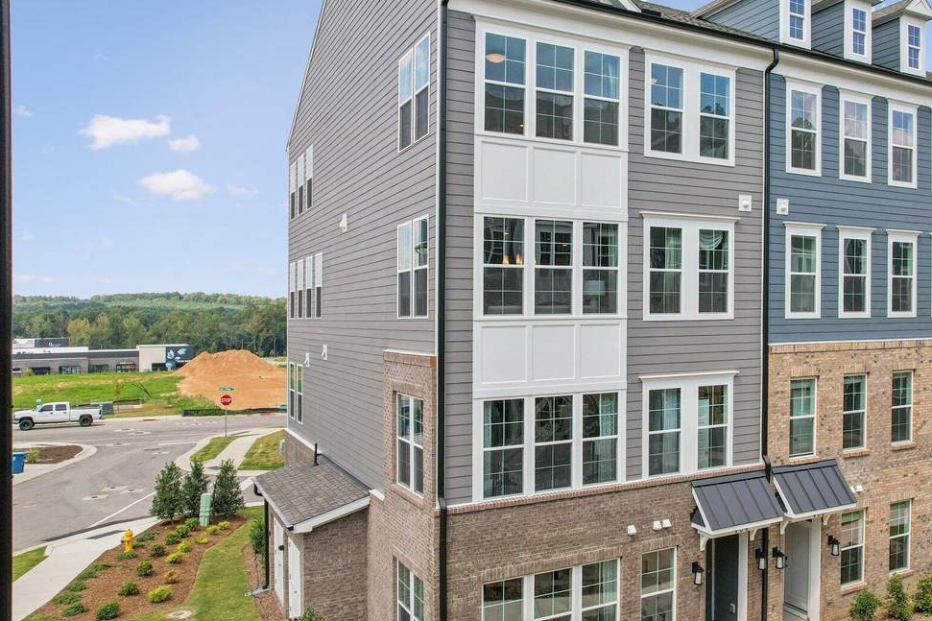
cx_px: 597
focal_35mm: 29
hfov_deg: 62.5
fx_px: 751
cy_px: 309
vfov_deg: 44.9
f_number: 2.8
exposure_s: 1/120
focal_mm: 8.4
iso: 150
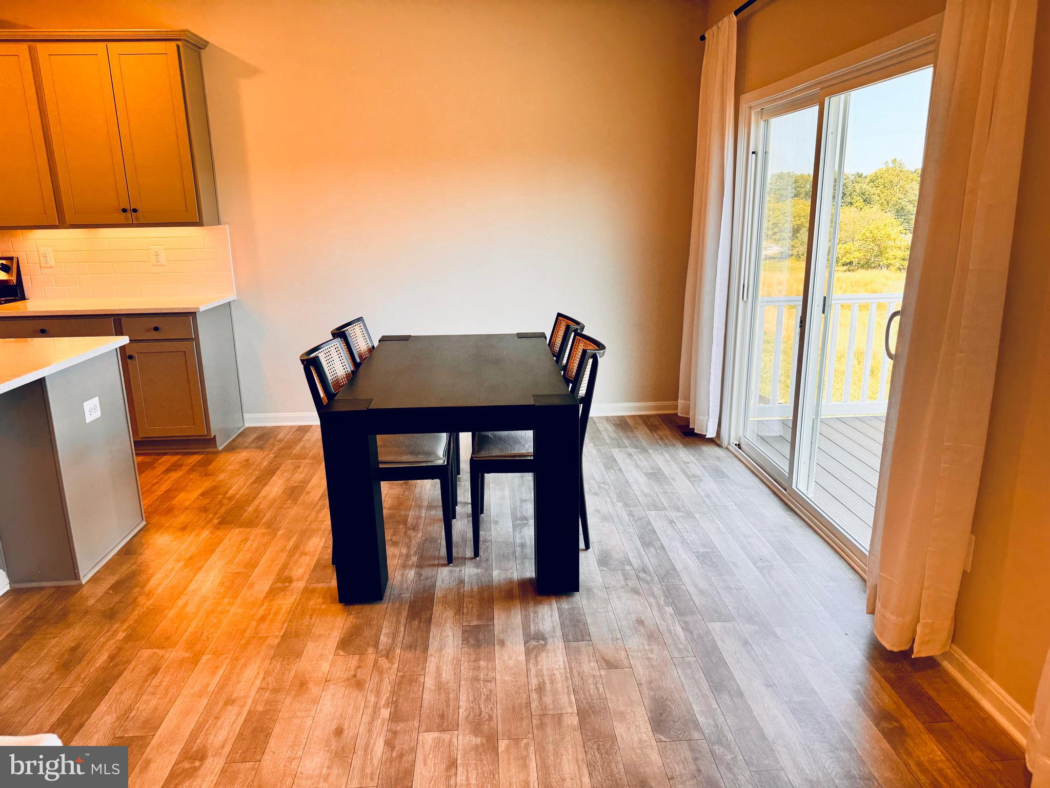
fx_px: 728
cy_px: 394
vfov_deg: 56.8
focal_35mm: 24
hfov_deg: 71.6
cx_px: 525
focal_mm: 6.76
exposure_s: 1/132
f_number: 1.78
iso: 64
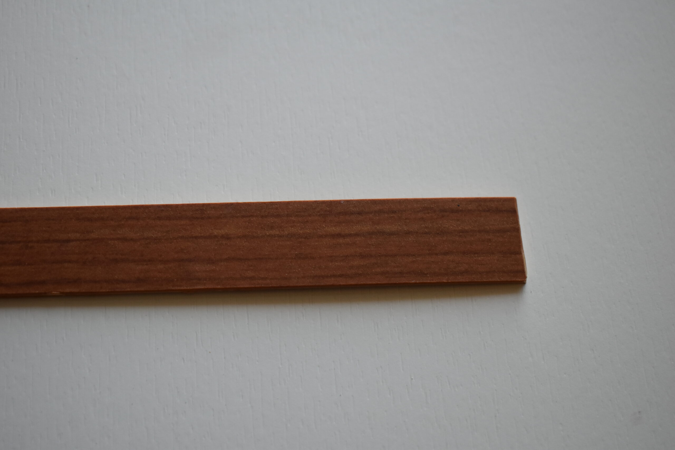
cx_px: 338
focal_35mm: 54
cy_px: 225
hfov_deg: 36.9
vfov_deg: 25.1
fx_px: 1012
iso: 800
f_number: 4.8
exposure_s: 1/200
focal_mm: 36
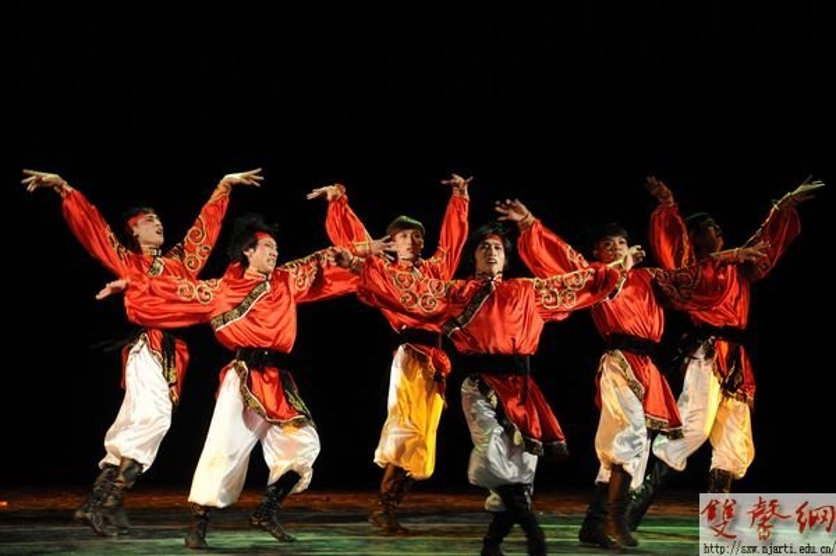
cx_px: 418
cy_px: 278
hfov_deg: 19.5
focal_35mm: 105
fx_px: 2436
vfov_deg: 13.0
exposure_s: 1/200
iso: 2000
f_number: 7.1
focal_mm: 105
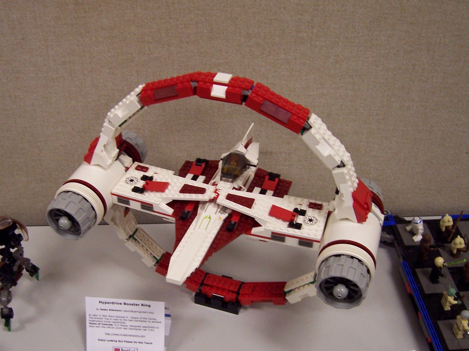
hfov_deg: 42.9
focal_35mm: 44
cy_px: 211
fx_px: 596
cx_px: 217
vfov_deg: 32.8
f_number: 3
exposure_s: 1/30
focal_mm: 6
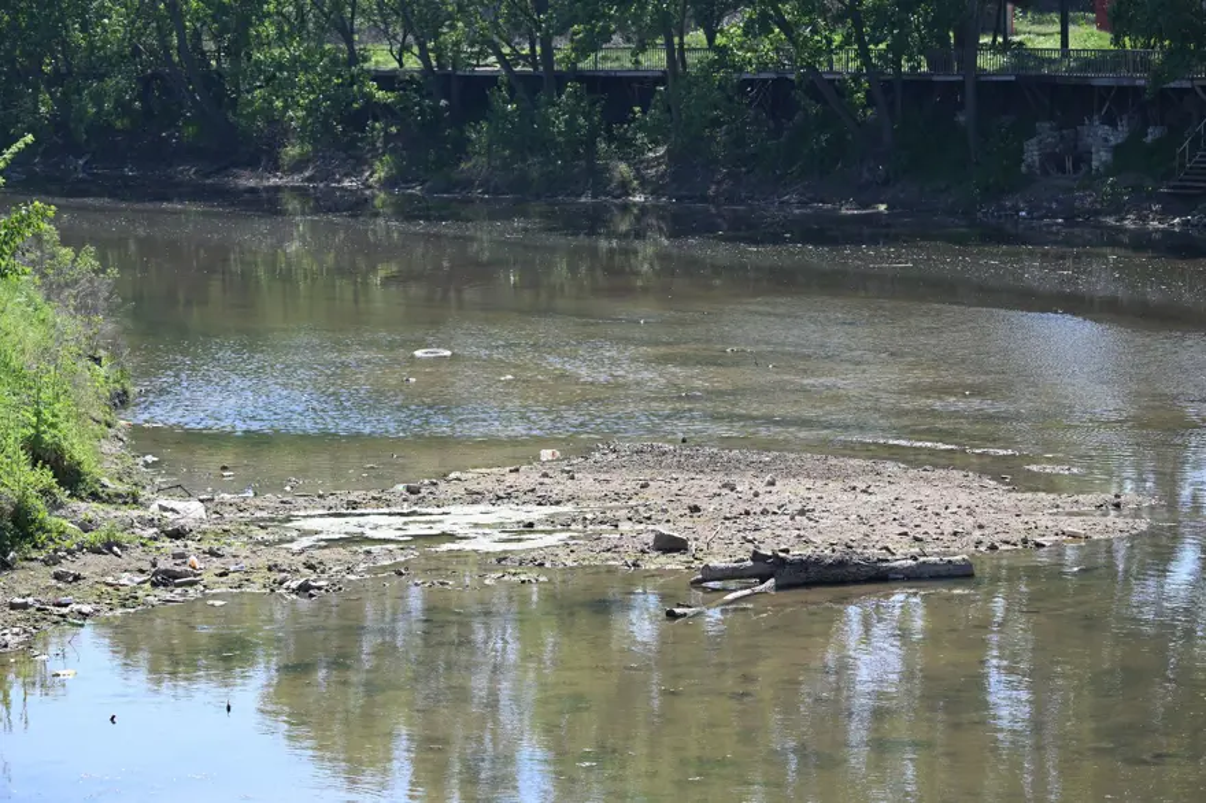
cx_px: 603
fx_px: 4186
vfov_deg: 11.0
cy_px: 402
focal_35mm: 125
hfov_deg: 16.4
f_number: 5.6
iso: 220
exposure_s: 1/640
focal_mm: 125
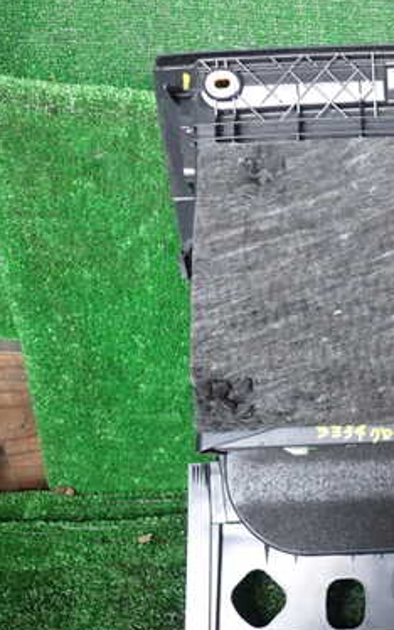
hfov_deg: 22.8
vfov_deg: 39.6
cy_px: 330
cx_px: 500
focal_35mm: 51
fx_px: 876
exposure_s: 1/60
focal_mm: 5.4
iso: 125
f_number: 2.3
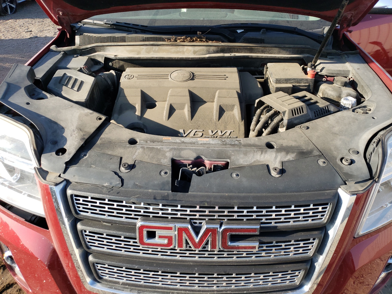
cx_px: 196
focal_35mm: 26
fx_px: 294
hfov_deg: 67.3
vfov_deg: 53.1
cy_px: 147
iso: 50
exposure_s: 1/1000
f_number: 1.5
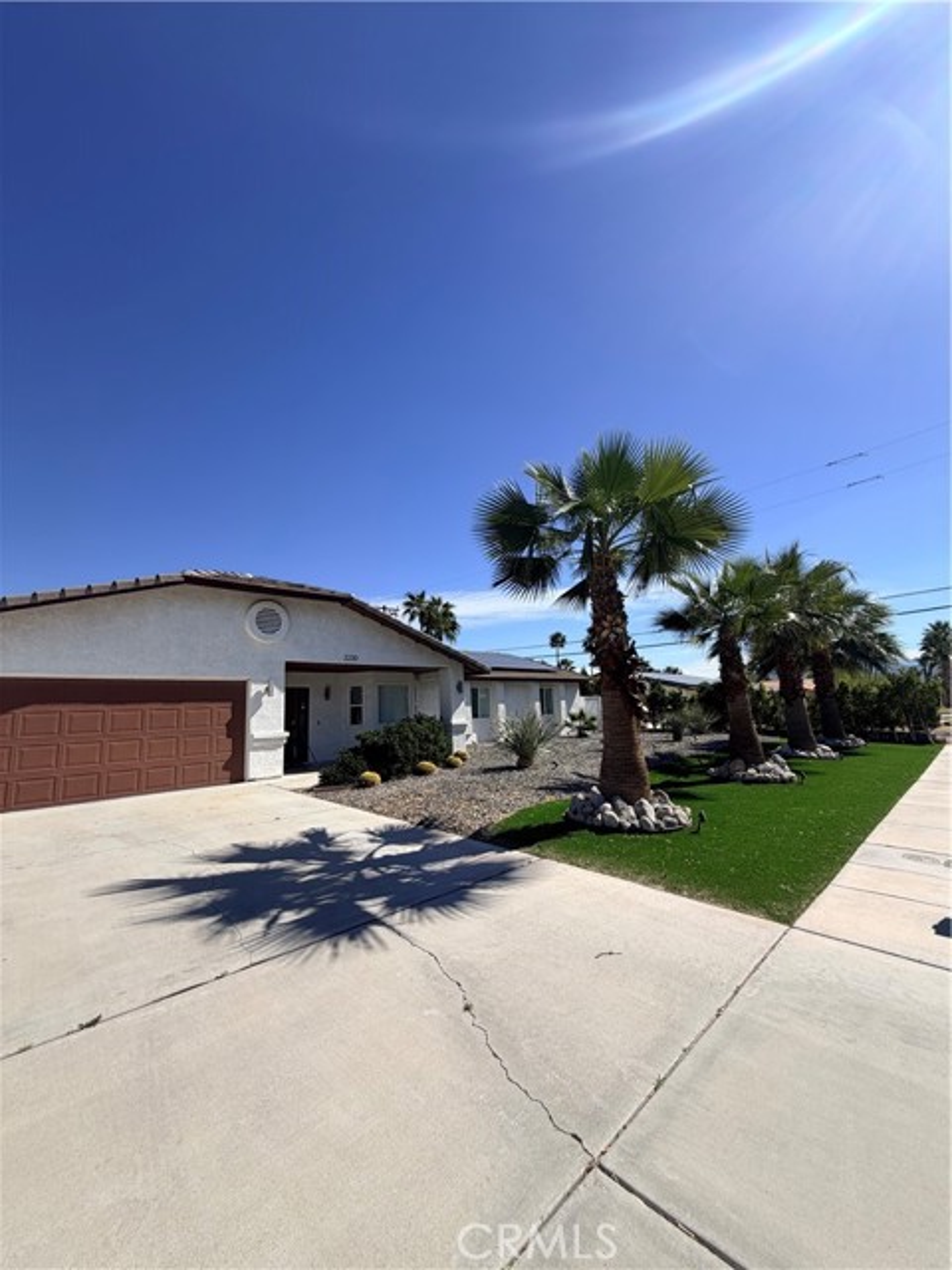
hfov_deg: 85.7
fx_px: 513
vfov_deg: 102.1
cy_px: 635
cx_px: 476
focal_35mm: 14
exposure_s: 1/1259
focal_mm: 2.22
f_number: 2.2
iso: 20
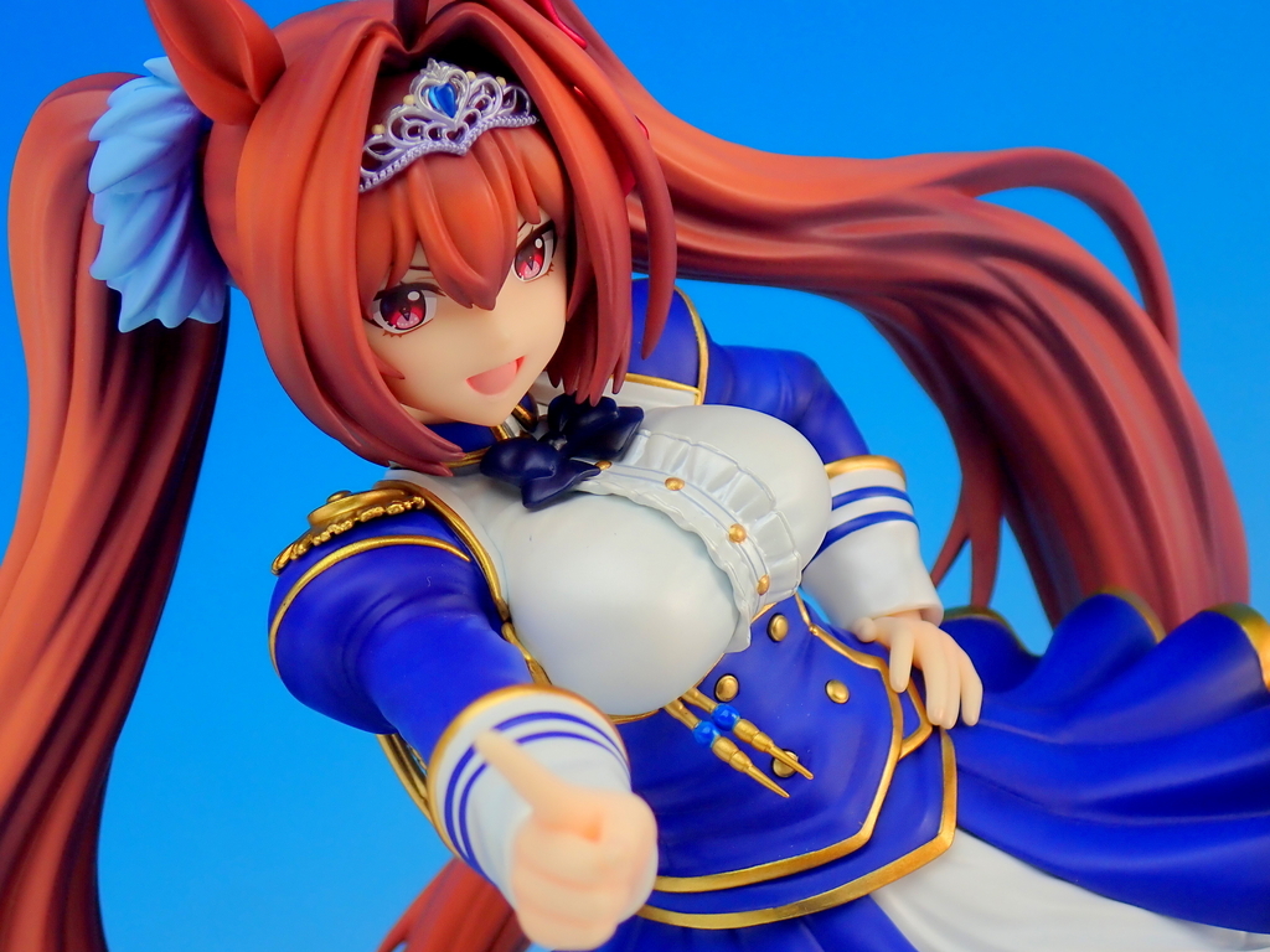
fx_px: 3449
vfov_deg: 15.7
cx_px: 635
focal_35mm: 94
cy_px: 476
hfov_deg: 20.9
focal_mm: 16.79
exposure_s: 1/15
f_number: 4.7
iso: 100
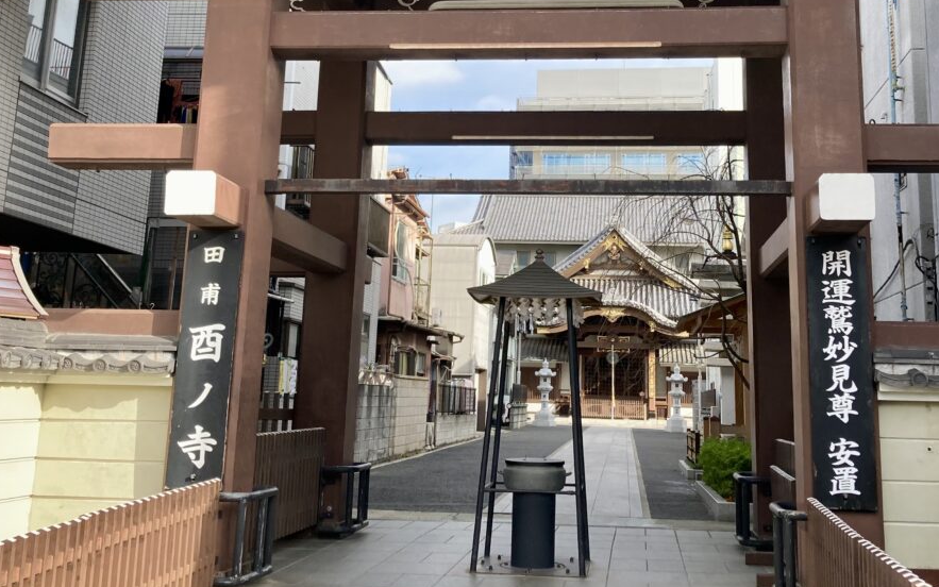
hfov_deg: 46.1
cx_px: 534
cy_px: 156
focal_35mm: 43
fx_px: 1100
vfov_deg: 29.5
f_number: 1.8
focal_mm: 3.99
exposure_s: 1/392
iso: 20
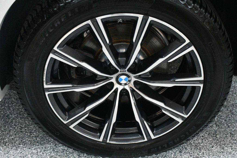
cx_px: 118
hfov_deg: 35.1
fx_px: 375
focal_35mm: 57
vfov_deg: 23.8
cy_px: 79
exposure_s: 1/125
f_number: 4.2
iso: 3200
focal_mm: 38
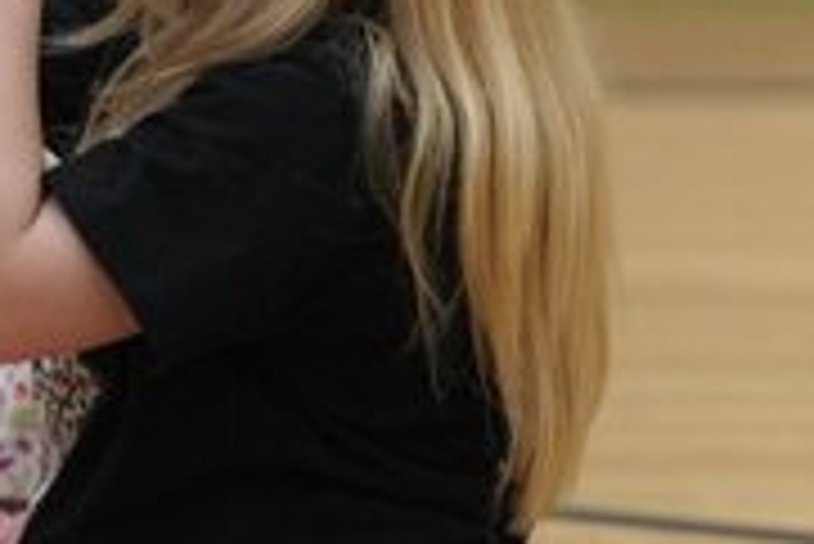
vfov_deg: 1.2
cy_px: -650
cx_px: 1956
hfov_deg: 1.8
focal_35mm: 1132
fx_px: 25616
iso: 2500
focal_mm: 200
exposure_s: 1/400
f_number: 2.8
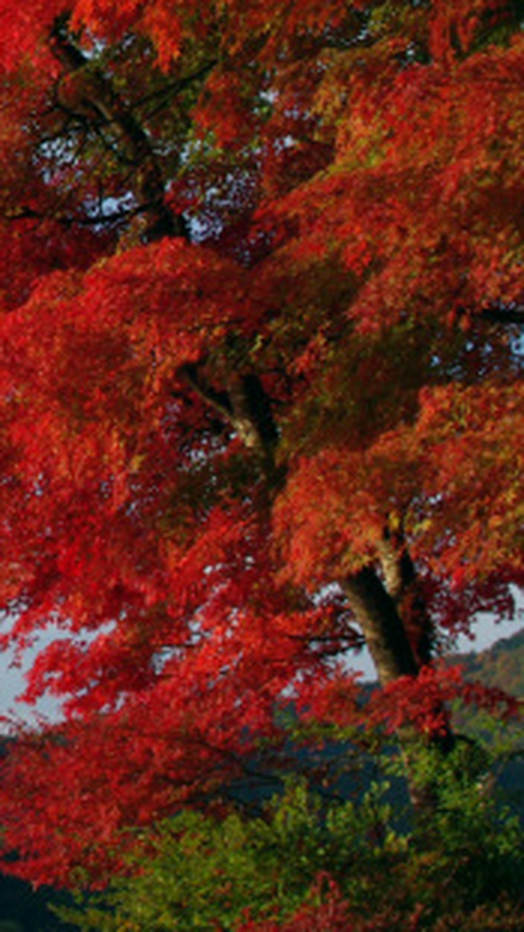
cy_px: 148
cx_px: -584
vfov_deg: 21.6
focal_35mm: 97
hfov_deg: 11.1
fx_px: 2395
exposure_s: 1/80
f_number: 13
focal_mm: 24.38
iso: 100
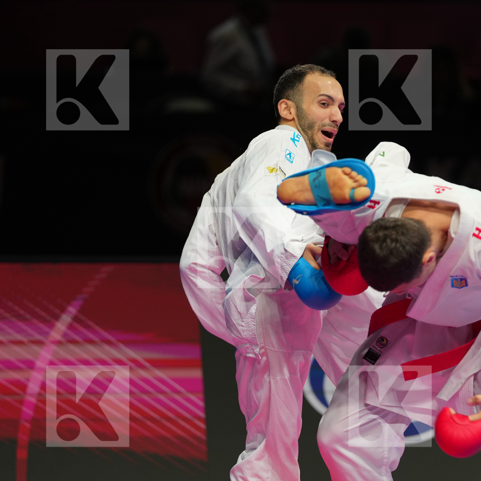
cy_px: 248
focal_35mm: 323
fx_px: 5078
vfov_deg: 5.4
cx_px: 390
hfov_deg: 5.4
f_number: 2.8
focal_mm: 200
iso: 640
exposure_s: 1/1000
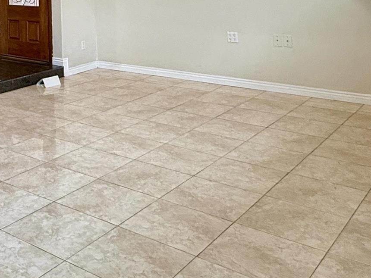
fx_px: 536
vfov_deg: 26.1
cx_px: 17
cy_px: -51
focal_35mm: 50
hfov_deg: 35.3
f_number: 2.2
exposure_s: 1/120
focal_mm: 2.22
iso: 250
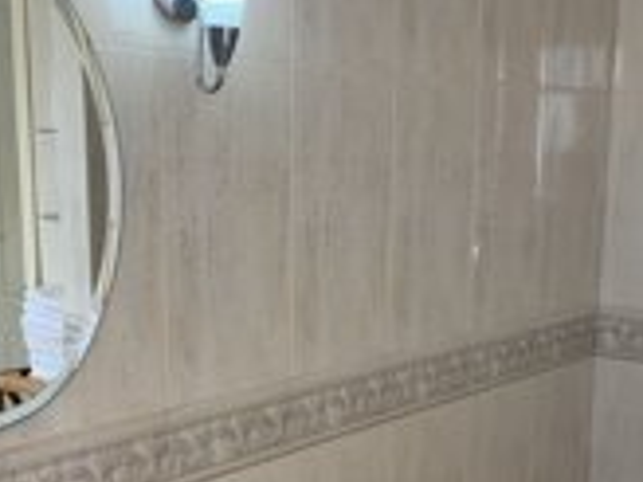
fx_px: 1059
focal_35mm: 57
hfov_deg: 33.5
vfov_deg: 25.3
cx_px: 420
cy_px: 368
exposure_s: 1/100
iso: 80
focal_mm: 4.25
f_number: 1.8
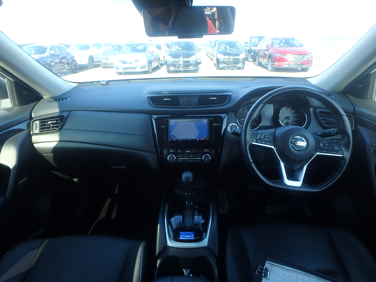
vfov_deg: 63.4
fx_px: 228
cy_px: 141
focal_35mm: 21
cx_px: 188
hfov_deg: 79.0
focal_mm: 3.7
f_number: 3.5
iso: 125
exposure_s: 1/100
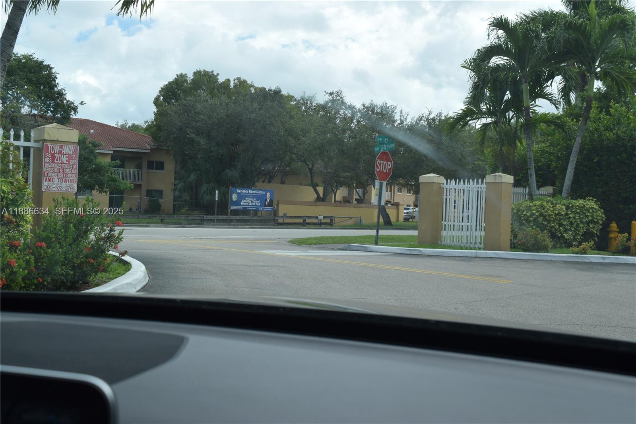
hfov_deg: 49.6
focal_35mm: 39
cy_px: 212
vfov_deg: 34.2
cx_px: 318
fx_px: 689
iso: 200
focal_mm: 26
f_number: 9
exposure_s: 1/320
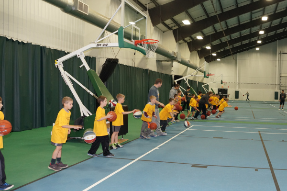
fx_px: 287
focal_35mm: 36
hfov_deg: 52.4
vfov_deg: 36.8
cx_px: 185
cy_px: 104
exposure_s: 1/60
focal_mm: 18
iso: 640
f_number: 4.5
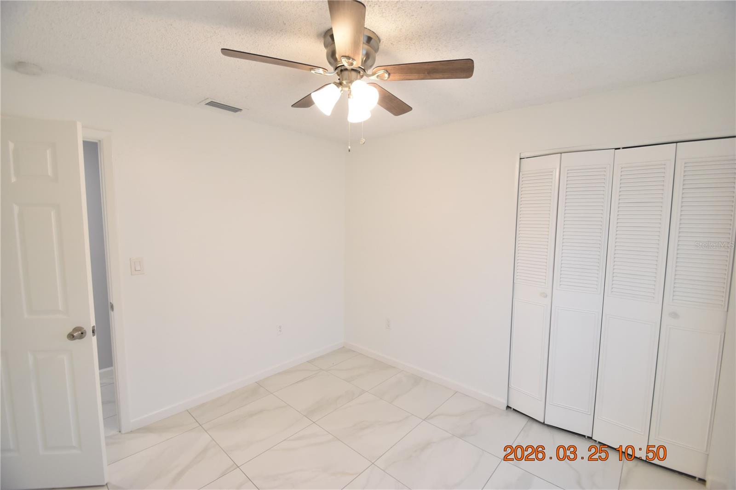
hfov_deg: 100.4
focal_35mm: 15
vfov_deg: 77.3
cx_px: 368
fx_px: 307
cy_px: 245
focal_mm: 10
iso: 800
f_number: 3.5
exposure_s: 1/60
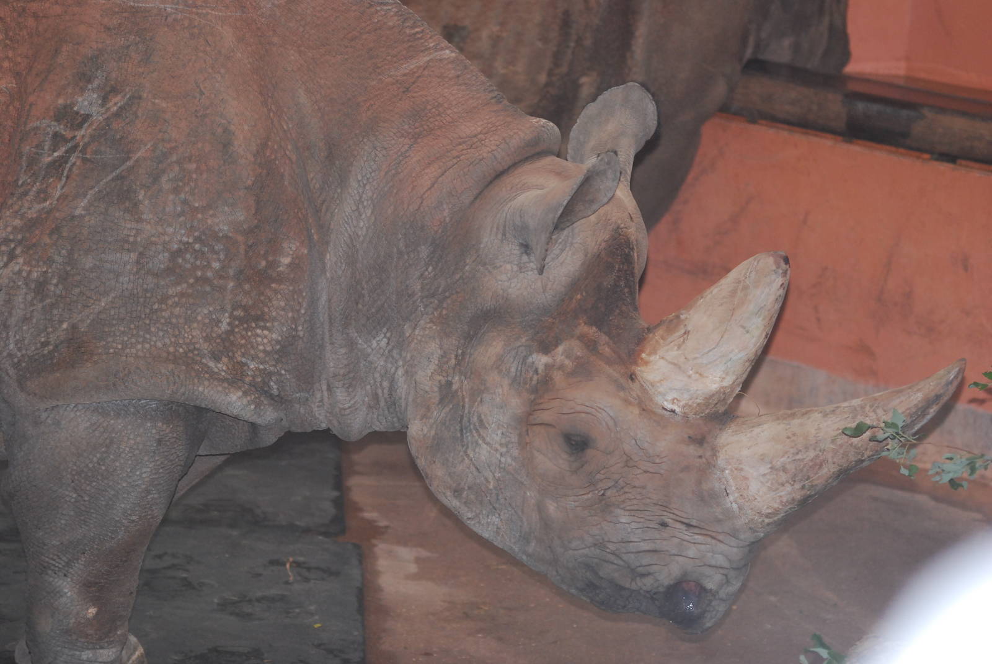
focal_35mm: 165
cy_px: 332
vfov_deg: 8.3
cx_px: 496
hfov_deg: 12.4
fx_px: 4552
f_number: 4.2
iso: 720
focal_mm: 110
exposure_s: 1/125
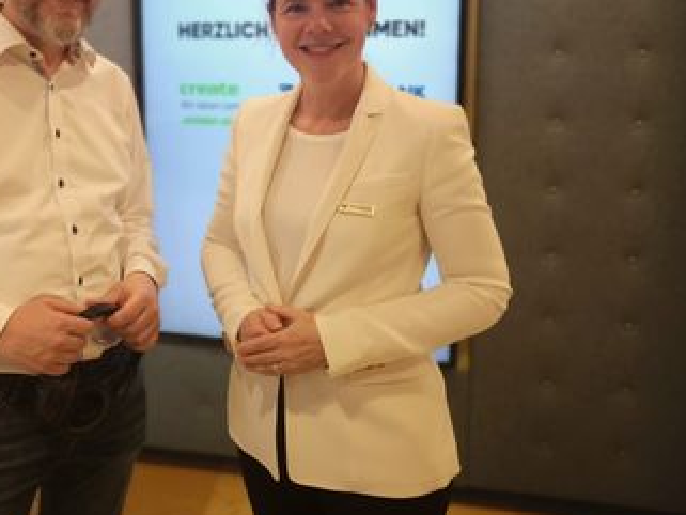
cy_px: 135
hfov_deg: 42.6
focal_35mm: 43
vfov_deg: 33.0
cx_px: 180
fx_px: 852
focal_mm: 5.58
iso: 64
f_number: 1.8
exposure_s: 1/50
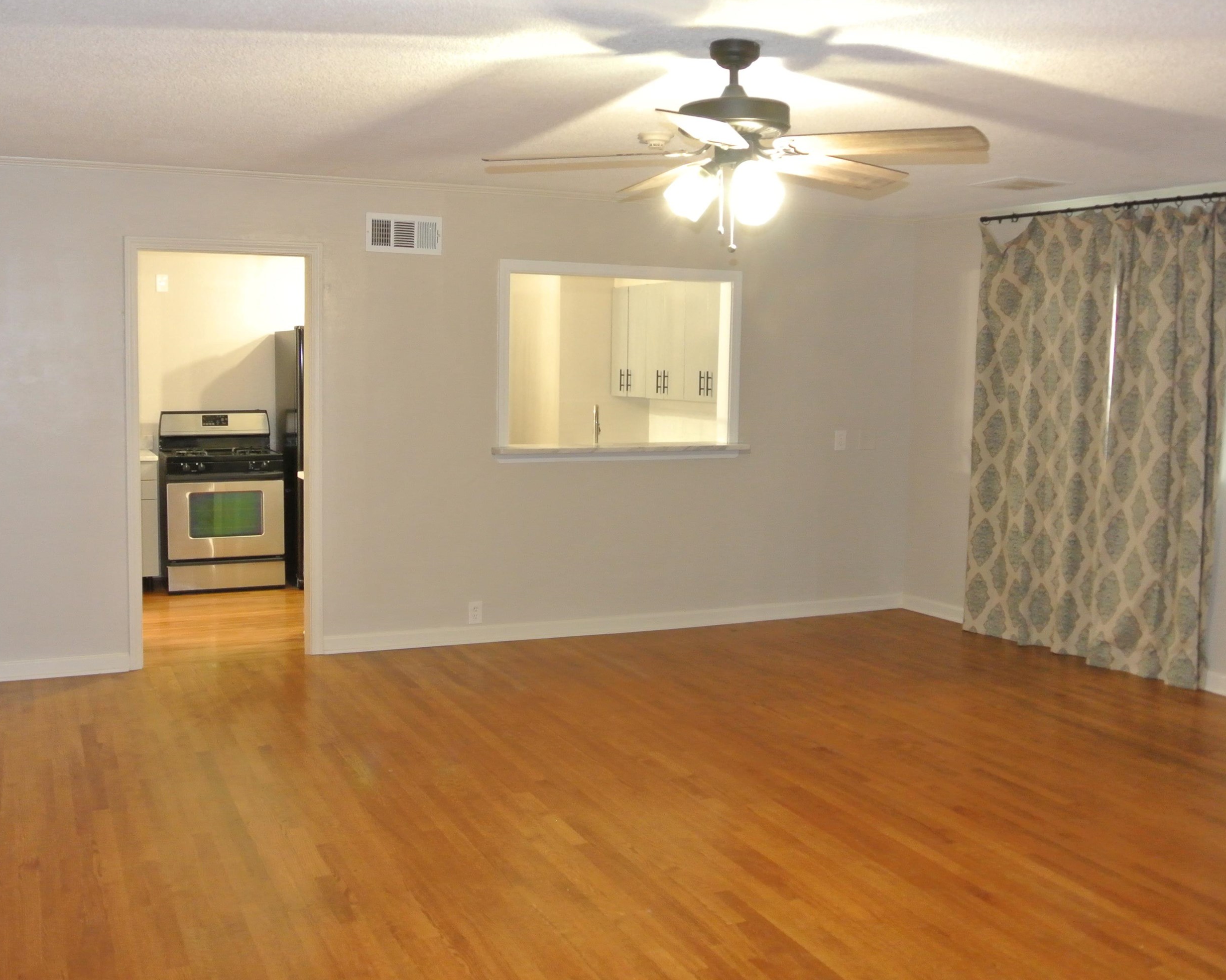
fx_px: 1234
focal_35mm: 34
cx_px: 567
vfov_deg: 43.4
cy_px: 483
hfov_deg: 52.8
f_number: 3.5
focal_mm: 11
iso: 800
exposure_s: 1/15
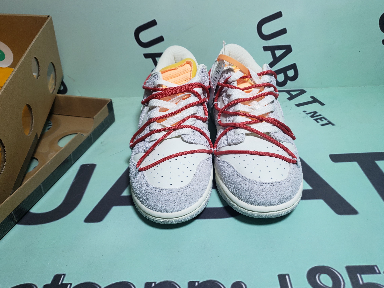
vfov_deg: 51.3
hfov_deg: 65.3
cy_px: 142
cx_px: 189
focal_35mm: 27
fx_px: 300
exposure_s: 1/461
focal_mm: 4.3
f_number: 1.5
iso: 50
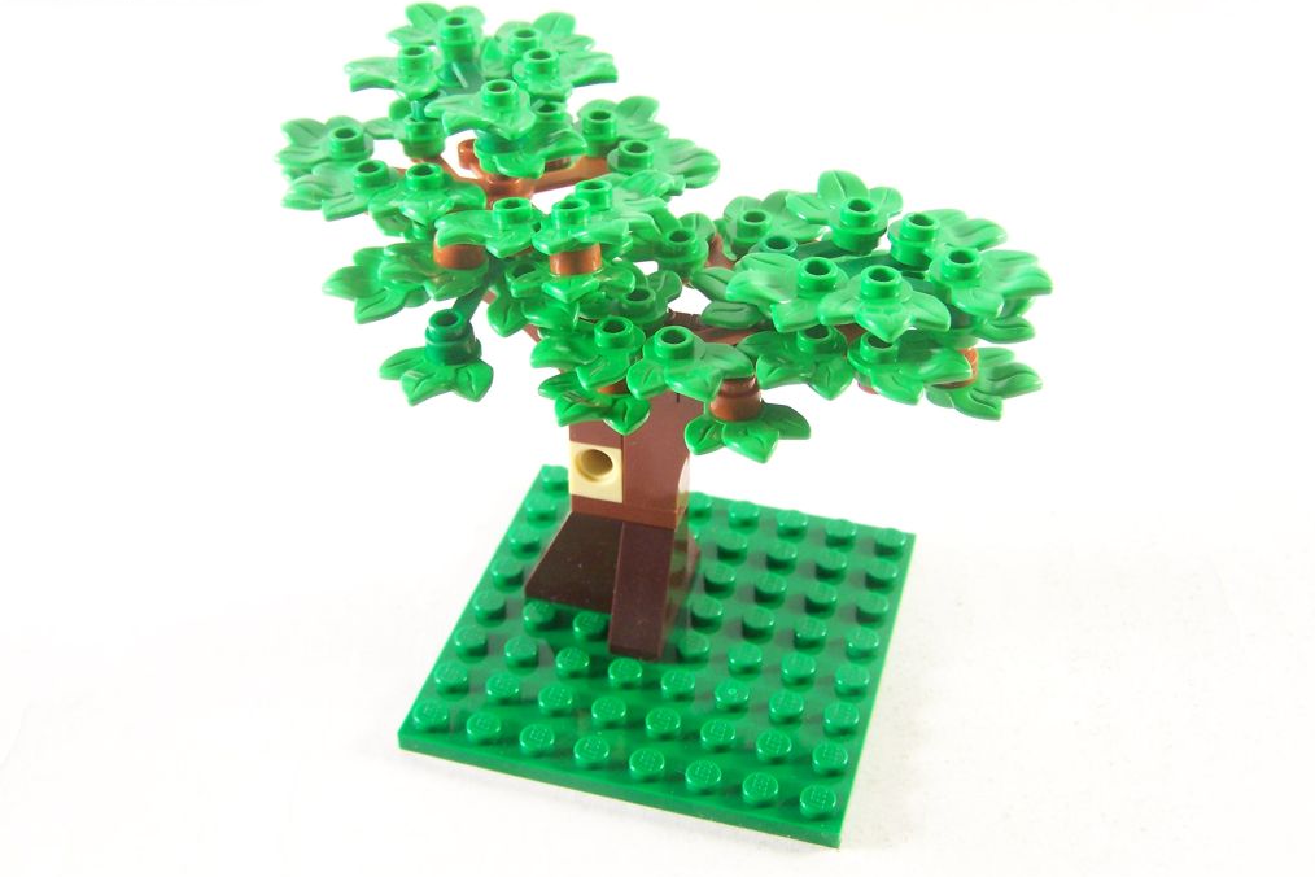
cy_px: 407
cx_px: 654
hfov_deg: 46.4
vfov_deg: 31.9
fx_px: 1534
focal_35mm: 42
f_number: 3.2
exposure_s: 1/30
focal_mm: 6.7
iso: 200
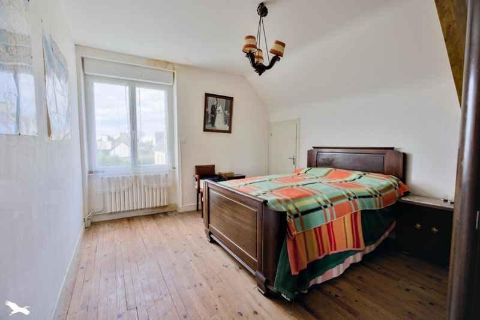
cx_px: 240
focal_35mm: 16
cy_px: 160
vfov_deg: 73.7
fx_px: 213
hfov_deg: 96.7
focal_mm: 16
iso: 800
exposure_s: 1/100
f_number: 8
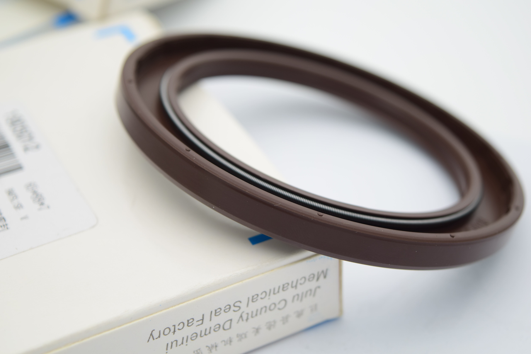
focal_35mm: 72
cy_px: 177
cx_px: 266
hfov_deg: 28.1
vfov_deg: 18.9
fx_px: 1062
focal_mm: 48
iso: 100
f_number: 5.3
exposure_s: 1/13
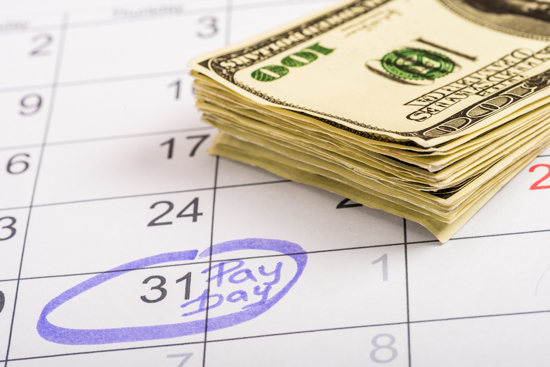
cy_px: 184
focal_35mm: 105
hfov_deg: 19.5
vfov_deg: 13.1
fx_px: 1605
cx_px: 275
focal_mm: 105
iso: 100
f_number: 13
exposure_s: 1/200
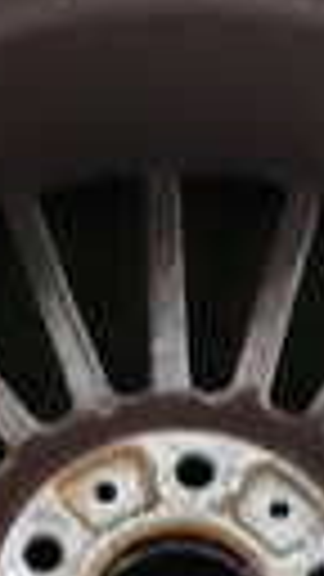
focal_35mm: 153
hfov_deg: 7.9
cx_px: 130
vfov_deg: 13.8
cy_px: 594
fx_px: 2337
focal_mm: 5.4
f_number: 2.3
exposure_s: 1/30
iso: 640
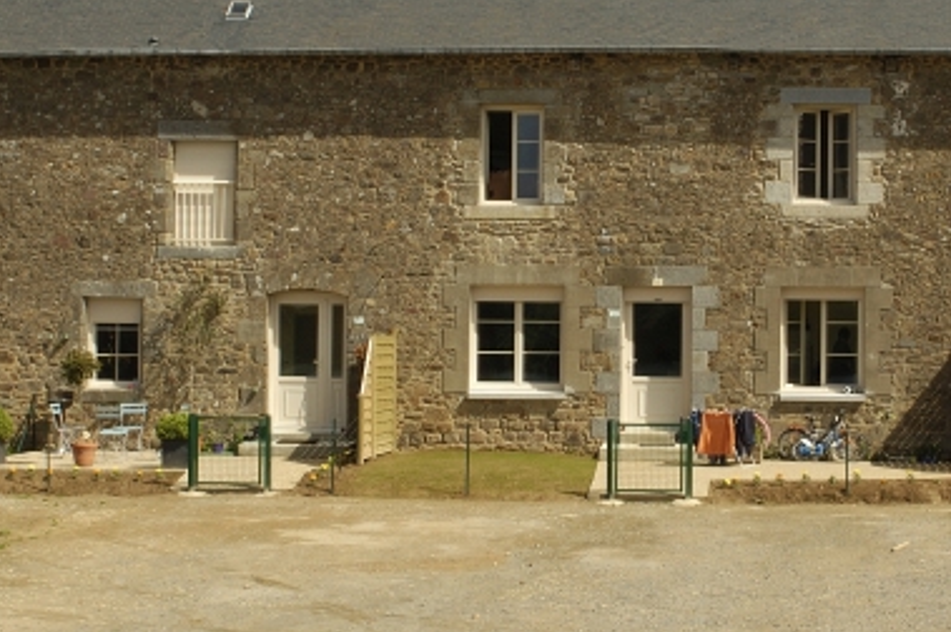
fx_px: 2243
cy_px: 286
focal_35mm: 85
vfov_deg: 16.0
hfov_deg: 23.8
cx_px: 670
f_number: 18
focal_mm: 28
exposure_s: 1/100
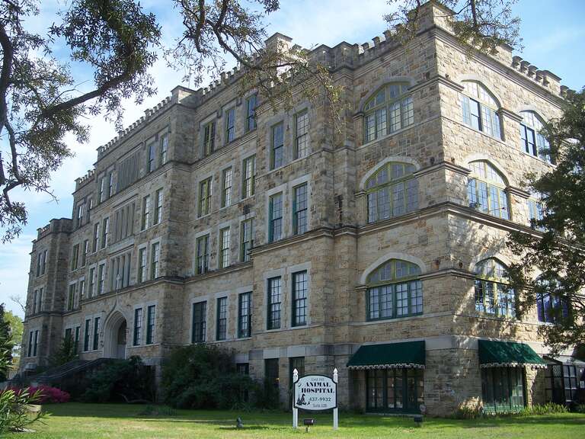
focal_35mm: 37
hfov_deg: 50.1
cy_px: 220
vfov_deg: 38.7
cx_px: 292
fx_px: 625
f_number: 2.8
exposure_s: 1/500
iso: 64
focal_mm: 7.8
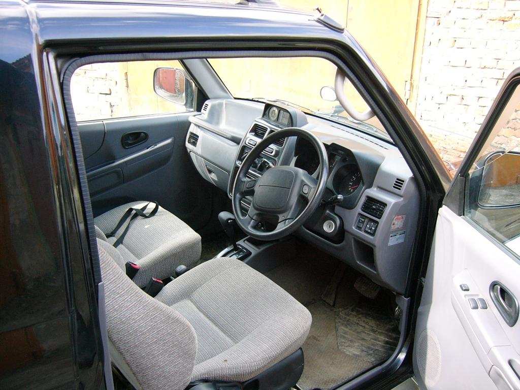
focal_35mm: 35
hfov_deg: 52.6
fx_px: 526
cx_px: 260
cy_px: 195
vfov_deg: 40.7
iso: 100
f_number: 2.8
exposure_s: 1/80
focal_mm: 5.8
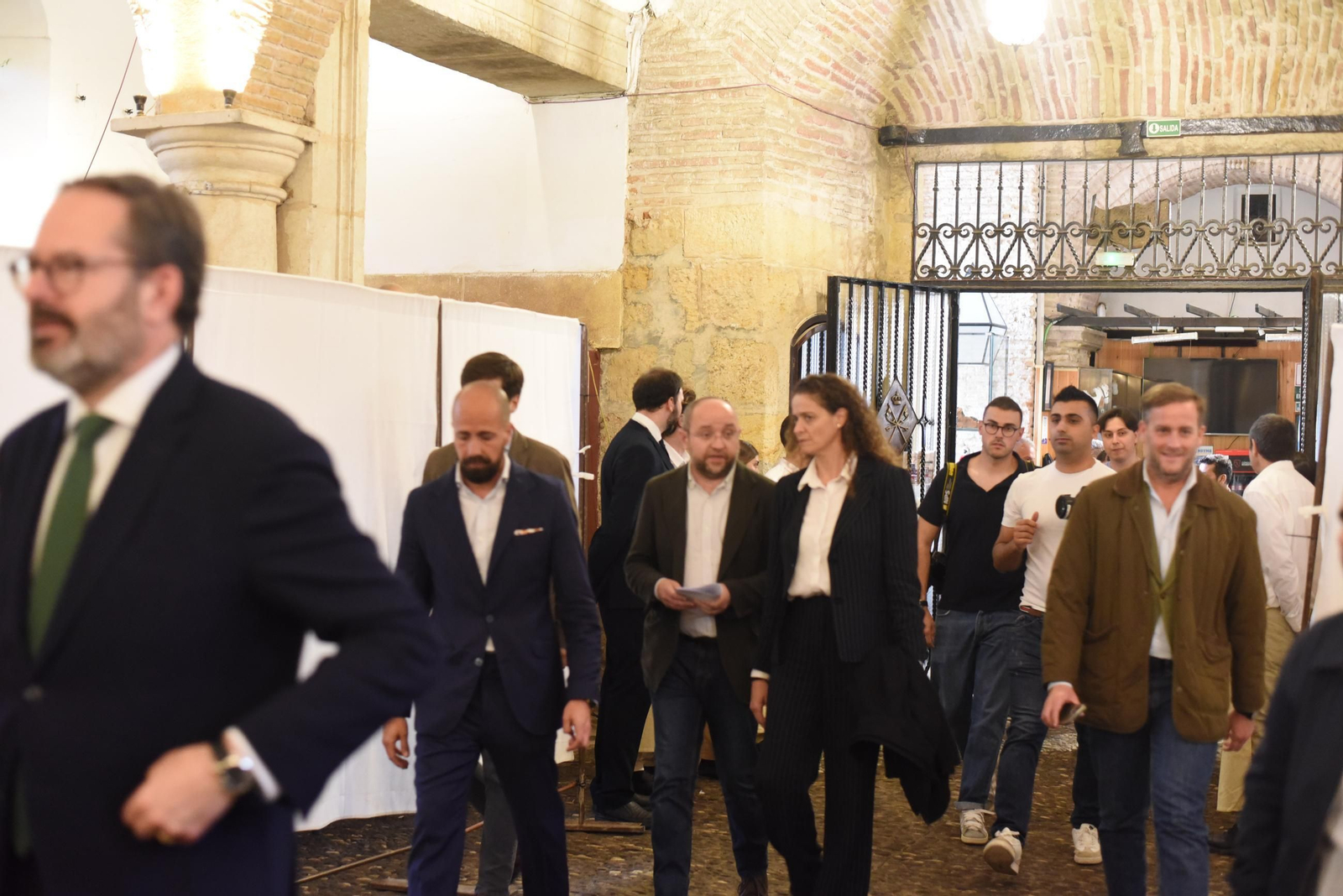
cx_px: 672
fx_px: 1866
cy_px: 448
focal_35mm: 50
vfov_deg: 27.0
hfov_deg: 39.6
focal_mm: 50
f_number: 2.5
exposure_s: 1/80
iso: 4500
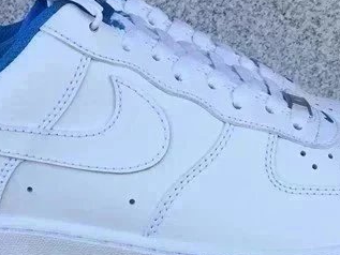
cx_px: 167
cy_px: 245
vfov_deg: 16.5
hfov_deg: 22.2
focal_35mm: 88
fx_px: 865
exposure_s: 1/275
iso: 25
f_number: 2.4
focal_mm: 3.3
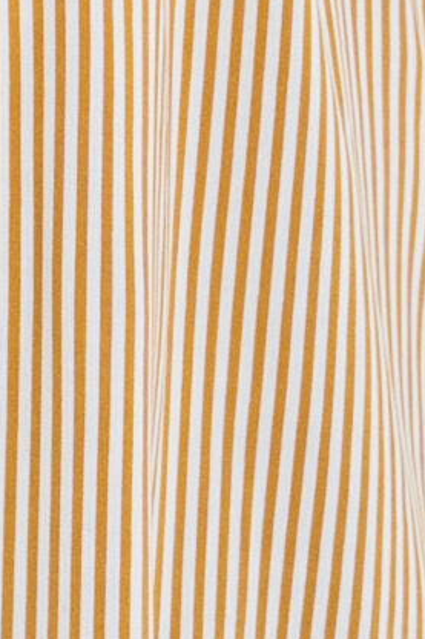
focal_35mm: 646
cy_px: -1123
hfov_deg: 2.1
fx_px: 11448
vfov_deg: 3.1
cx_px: -226
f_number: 5.6
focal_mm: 70
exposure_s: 1/250
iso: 100
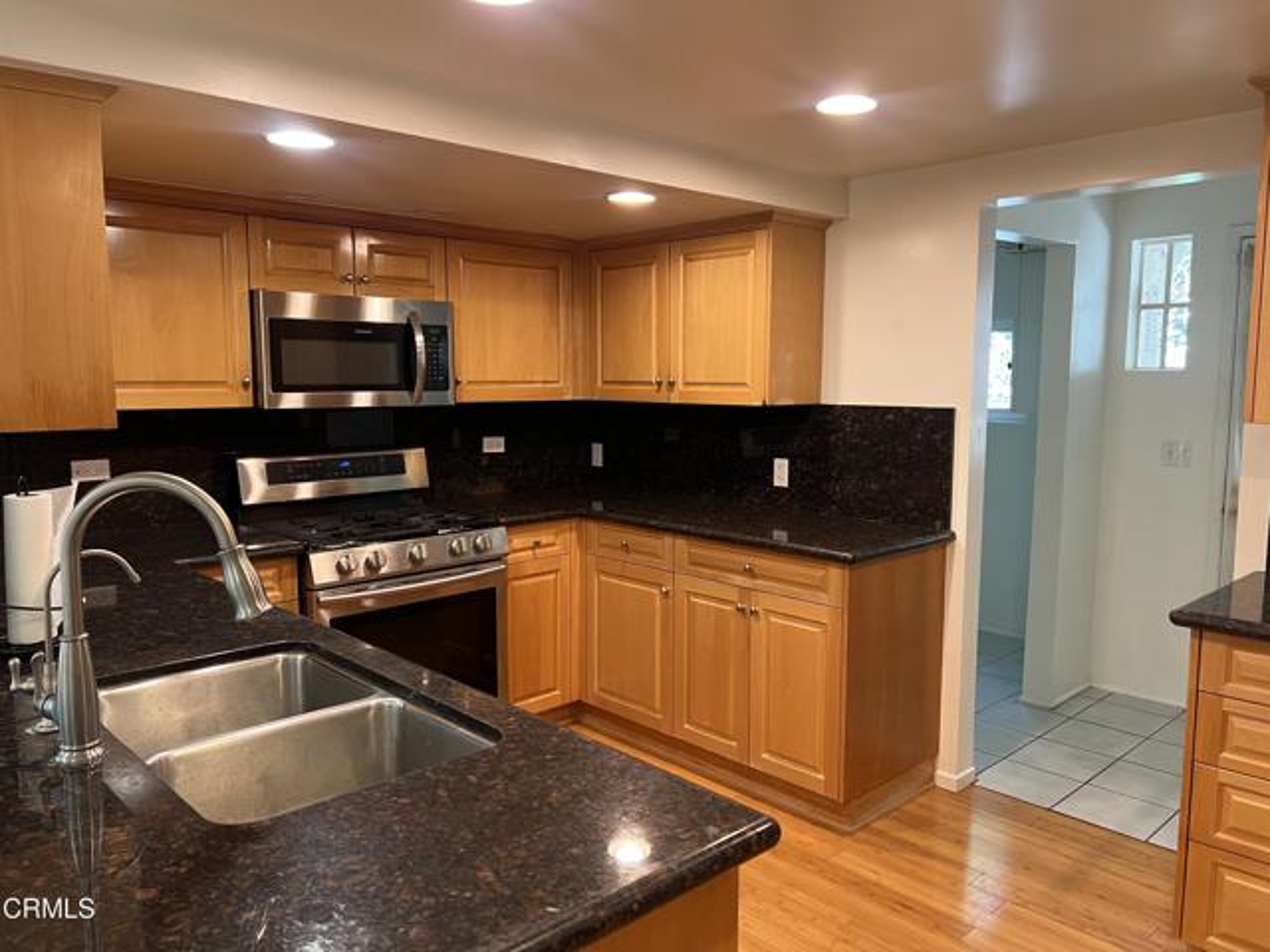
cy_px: 476
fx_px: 954
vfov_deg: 53.1
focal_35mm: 26
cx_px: 635
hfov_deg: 67.3
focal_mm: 5.7
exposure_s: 1/60
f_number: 1.5
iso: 100
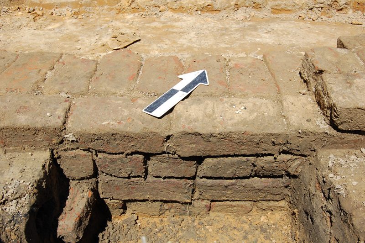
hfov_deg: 53.2
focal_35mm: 36
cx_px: 182
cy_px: 122
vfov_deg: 36.8
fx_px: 365
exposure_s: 1/400
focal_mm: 24
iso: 200
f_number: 10
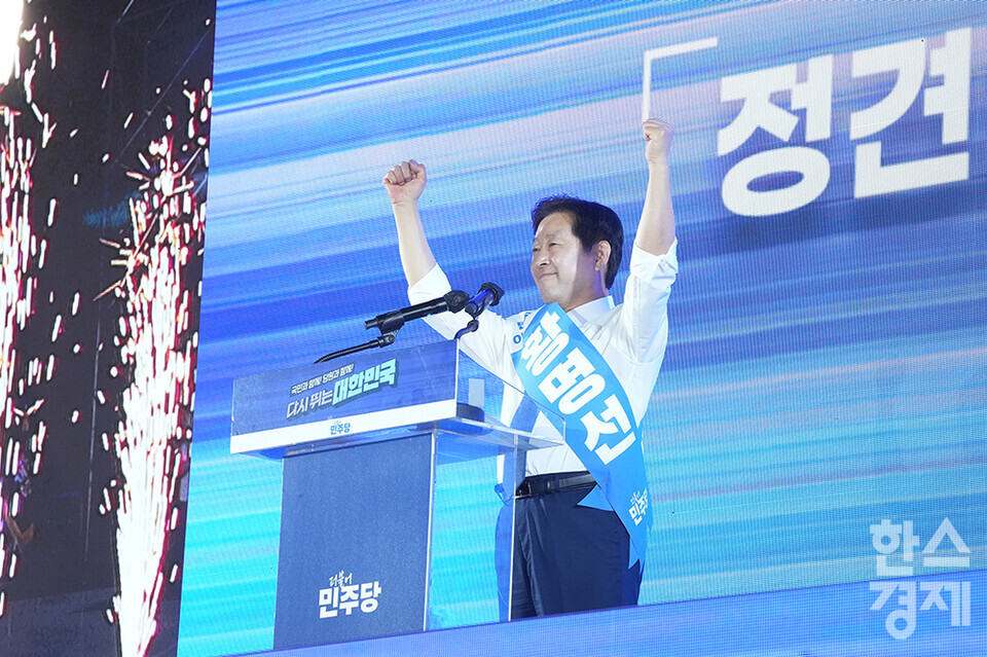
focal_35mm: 176
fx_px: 4823
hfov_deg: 11.7
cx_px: 494
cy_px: 328
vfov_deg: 7.8
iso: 3200
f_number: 9
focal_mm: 176
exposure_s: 1/160
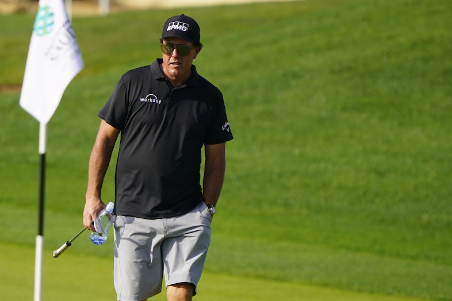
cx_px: 110
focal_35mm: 1374
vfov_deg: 1.0
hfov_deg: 1.5
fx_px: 17250
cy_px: 226
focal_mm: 600
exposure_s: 1/1600
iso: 500
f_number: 6.3
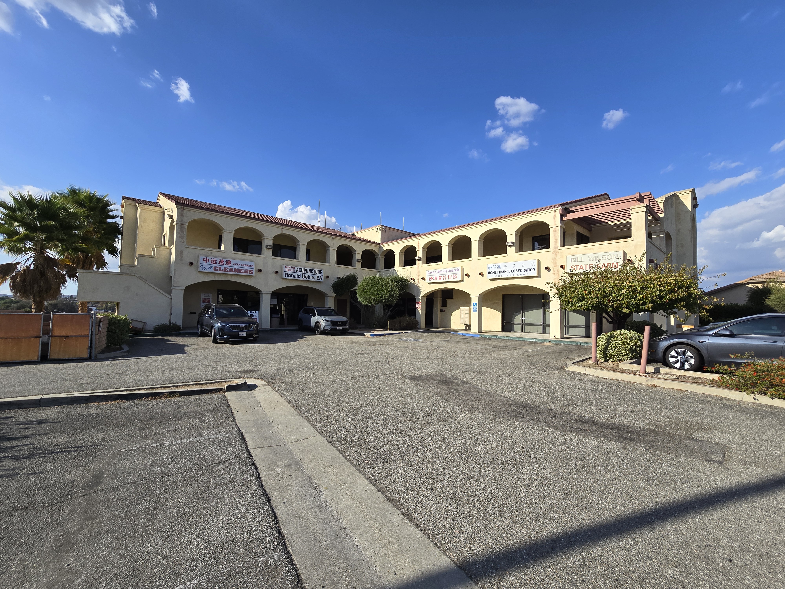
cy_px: 294
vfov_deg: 89.9
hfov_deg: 106.2
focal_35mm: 13
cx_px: 392
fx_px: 295
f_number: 2.2
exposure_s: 1/2483
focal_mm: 2.2
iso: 50
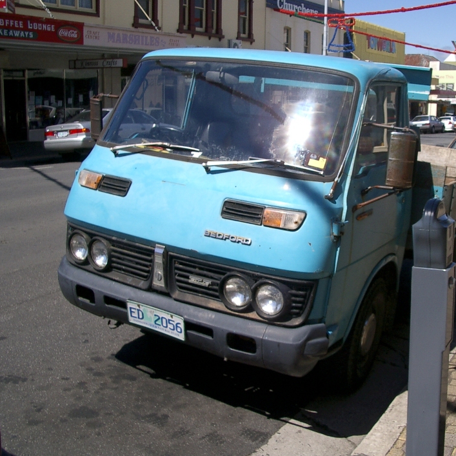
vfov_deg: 40.0
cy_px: 227
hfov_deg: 39.8
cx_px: 282
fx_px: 626
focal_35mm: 42
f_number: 4.3
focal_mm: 5.8
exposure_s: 1/640
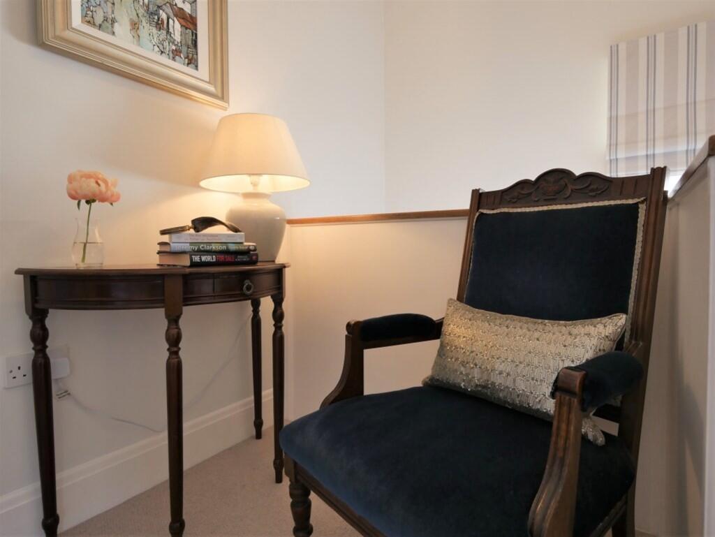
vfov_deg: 66.0
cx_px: 358
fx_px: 413
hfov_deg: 81.7
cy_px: 268
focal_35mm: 20
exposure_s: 1/60
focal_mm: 10
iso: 320
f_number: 4
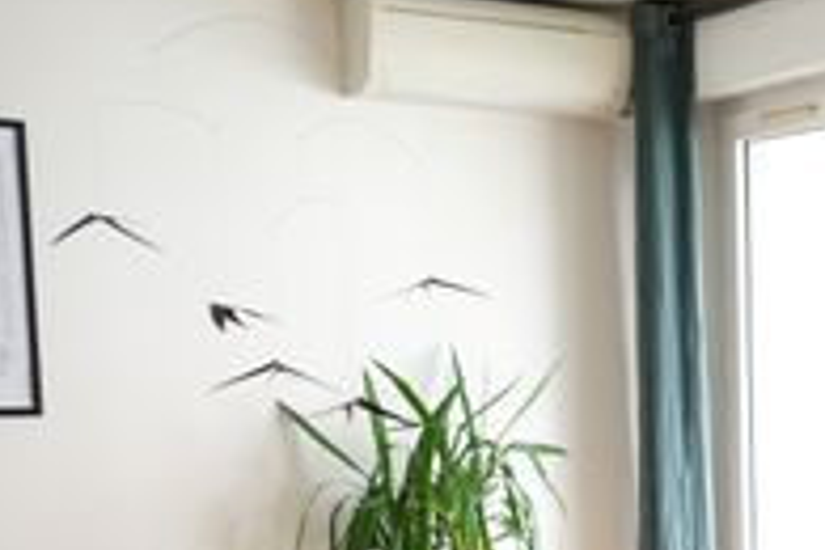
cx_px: 956
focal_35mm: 83
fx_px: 1902
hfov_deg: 22.7
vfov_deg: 15.5
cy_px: 749
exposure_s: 1/26
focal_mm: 18
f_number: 2.8
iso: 200
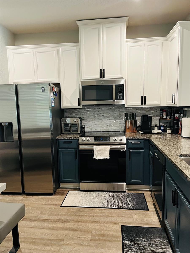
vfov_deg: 67.3
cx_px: 95
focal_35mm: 26
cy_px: 126
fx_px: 190
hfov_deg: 53.1
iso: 250
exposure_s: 1/60
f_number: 1.6
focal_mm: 5.1
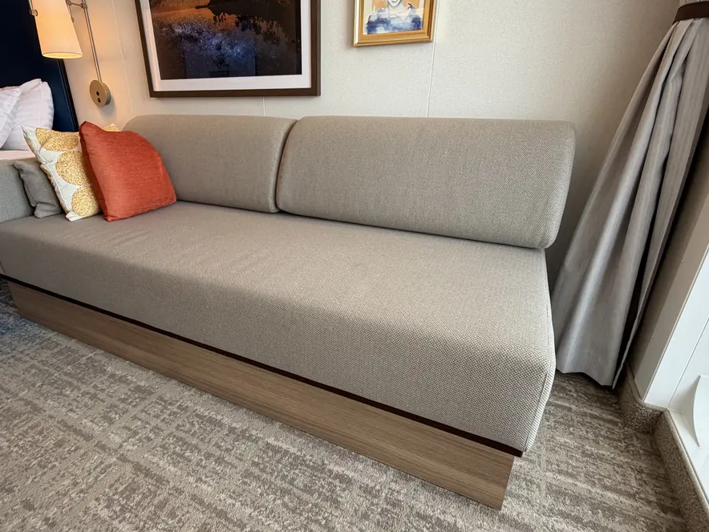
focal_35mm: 19
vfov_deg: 68.7
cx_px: 323
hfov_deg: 84.5
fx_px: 389
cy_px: 269
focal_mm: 2.22
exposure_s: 1/121
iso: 125
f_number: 2.2
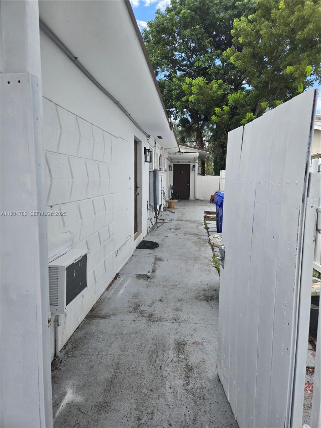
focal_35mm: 23
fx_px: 284
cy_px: 214
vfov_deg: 73.9
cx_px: 160
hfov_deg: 58.9
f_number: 1.8
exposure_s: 1/1002
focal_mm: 5.4
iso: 25
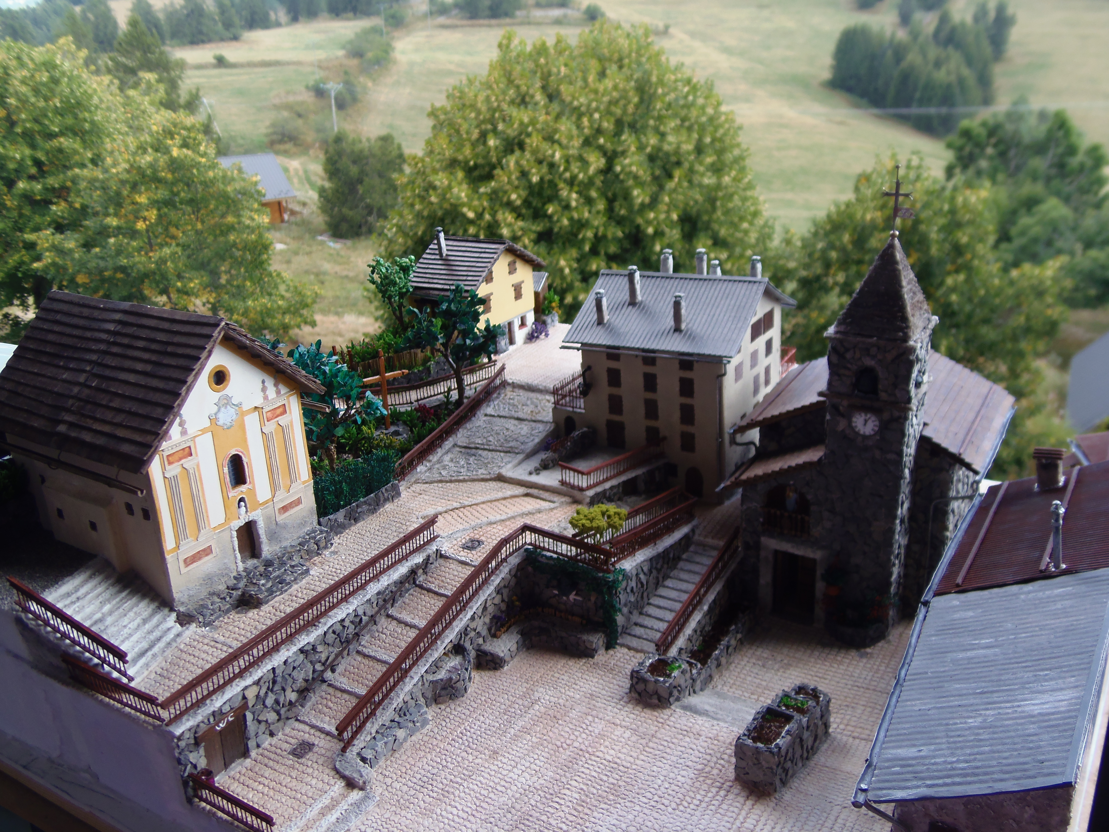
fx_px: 961
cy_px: 416
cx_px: 554
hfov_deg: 60.0
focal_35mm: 30
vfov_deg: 46.8
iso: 64
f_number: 3.2
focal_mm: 5.5
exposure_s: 1/125
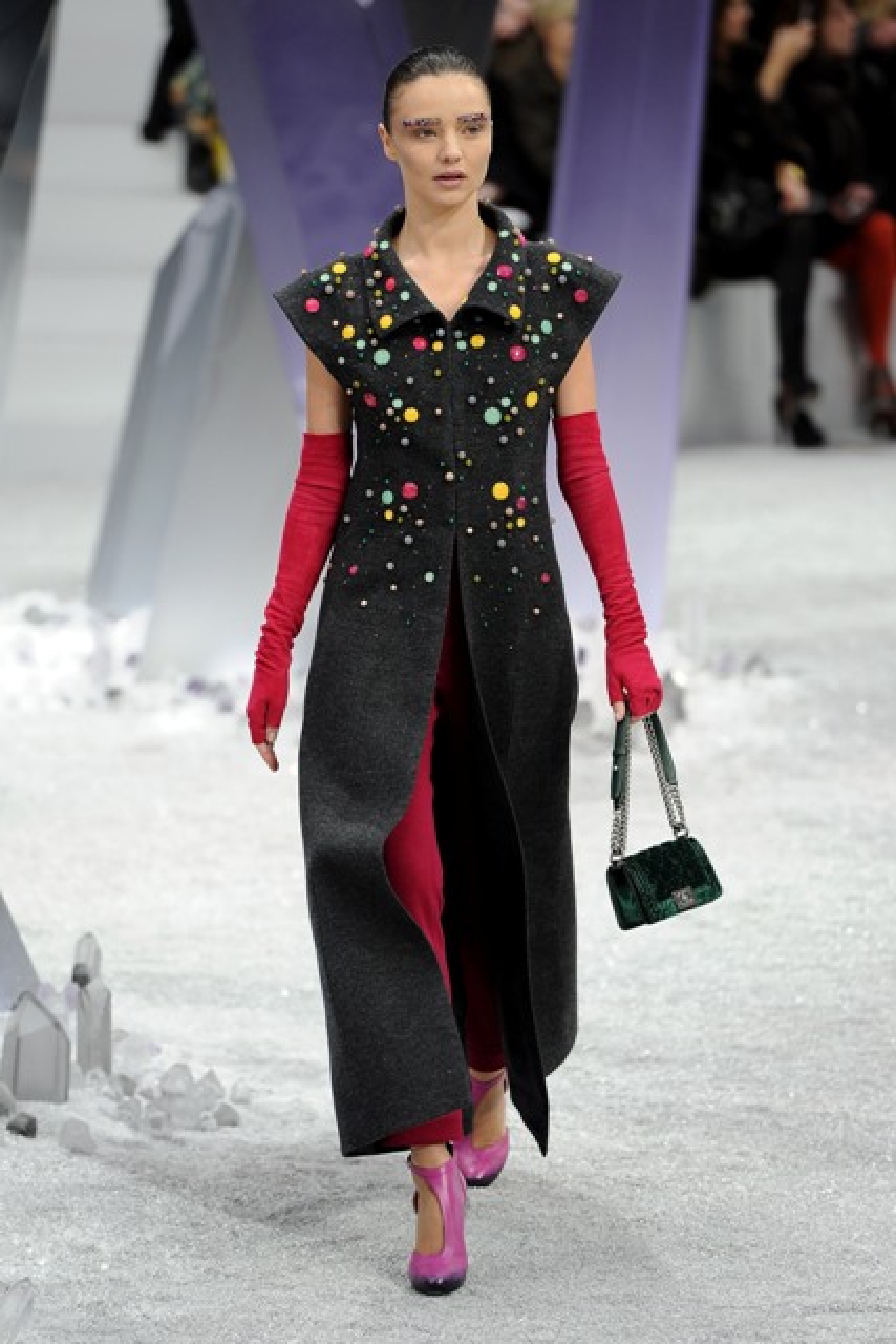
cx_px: 448
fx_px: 7462
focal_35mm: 200
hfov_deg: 6.9
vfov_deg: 10.3
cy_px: 672
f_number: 4
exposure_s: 1/1000
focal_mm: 200
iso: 800
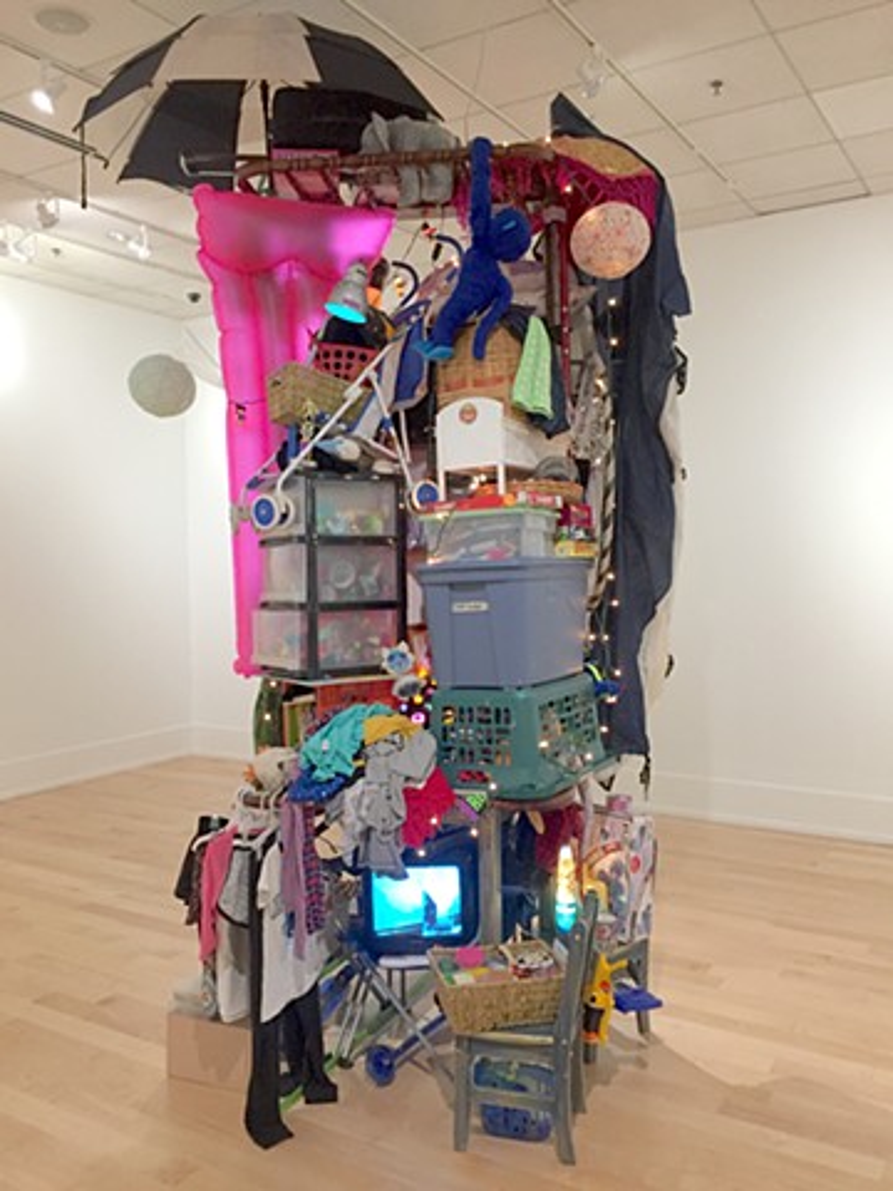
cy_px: 596
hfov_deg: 48.2
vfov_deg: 61.7
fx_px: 997
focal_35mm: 29
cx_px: 446
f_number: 2.2
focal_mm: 4.2
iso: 160
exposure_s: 1/30
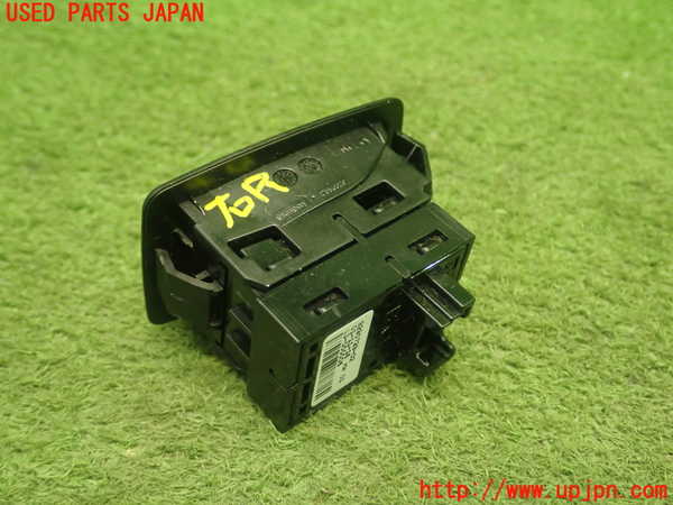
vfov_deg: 32.9
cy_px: 252
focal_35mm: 44
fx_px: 855
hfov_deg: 42.9
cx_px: 336
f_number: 2.9
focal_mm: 7.84
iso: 640
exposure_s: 1/40
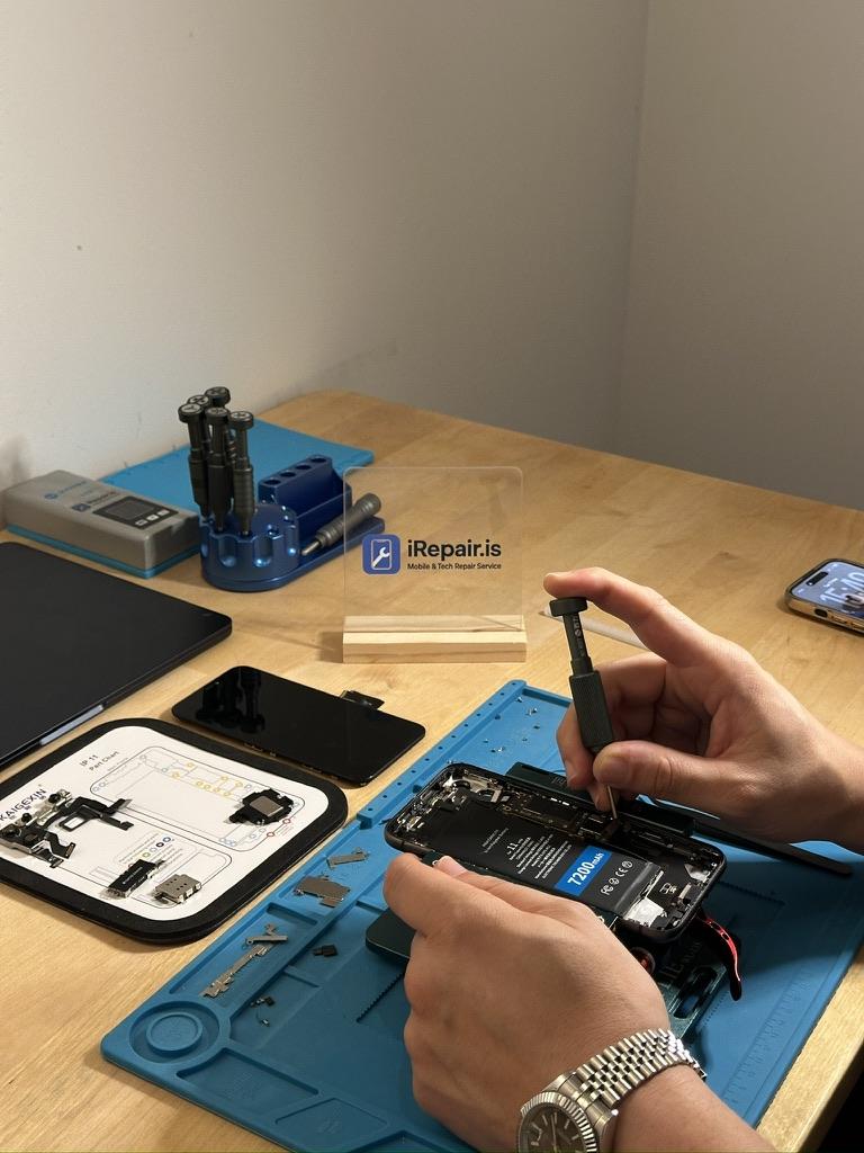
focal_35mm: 48
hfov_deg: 30.3
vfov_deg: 39.7
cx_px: 432
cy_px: 576
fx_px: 1597
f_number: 1.78
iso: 250
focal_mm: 6.86
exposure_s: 1/33
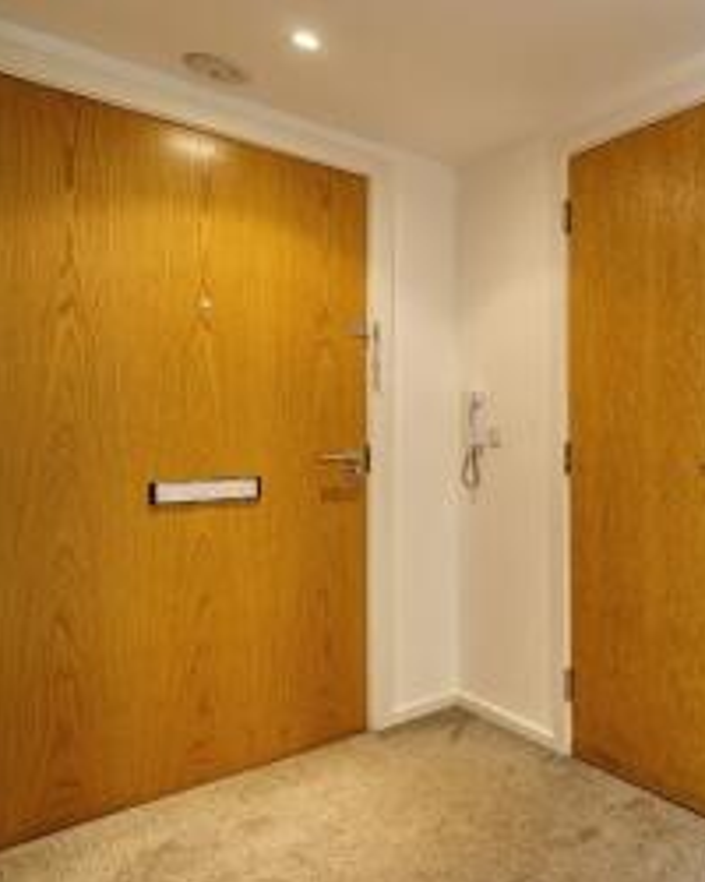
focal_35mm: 25
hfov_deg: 43.9
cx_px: 772
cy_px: 443
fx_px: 652
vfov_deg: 68.1
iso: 100
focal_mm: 14
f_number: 2.8
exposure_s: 1/10
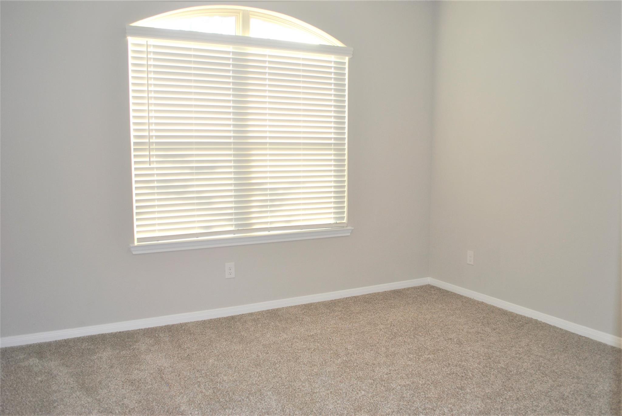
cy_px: 208
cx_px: 311
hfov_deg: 67.3
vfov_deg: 48.0
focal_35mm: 27
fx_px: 467
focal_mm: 18
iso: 200
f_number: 3.5
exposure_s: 1/60
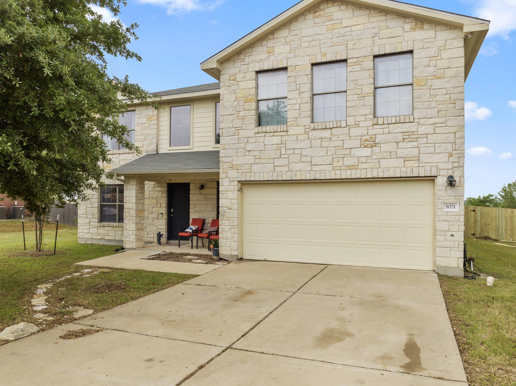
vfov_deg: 56.8
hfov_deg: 71.6
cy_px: 193
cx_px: 258
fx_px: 358
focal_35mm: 24
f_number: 2.8
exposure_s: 1/1250
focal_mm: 12.29
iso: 140
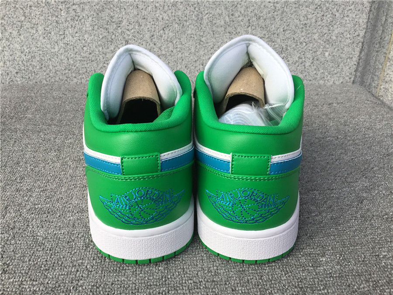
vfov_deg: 45.4
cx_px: 196
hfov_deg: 58.4
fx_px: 352
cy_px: 148
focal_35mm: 31
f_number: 2.4
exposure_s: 1/503
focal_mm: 3.3
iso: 25
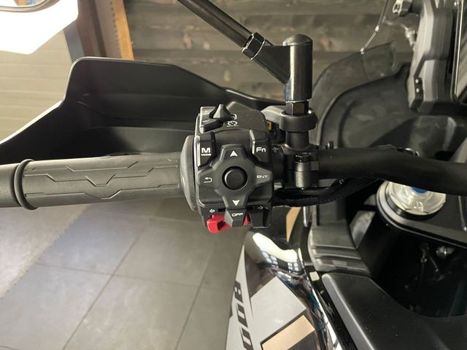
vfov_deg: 53.1
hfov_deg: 67.3
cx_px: 234
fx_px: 351
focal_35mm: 26
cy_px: 175
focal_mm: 4.2
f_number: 1.6
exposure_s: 1/25
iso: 500
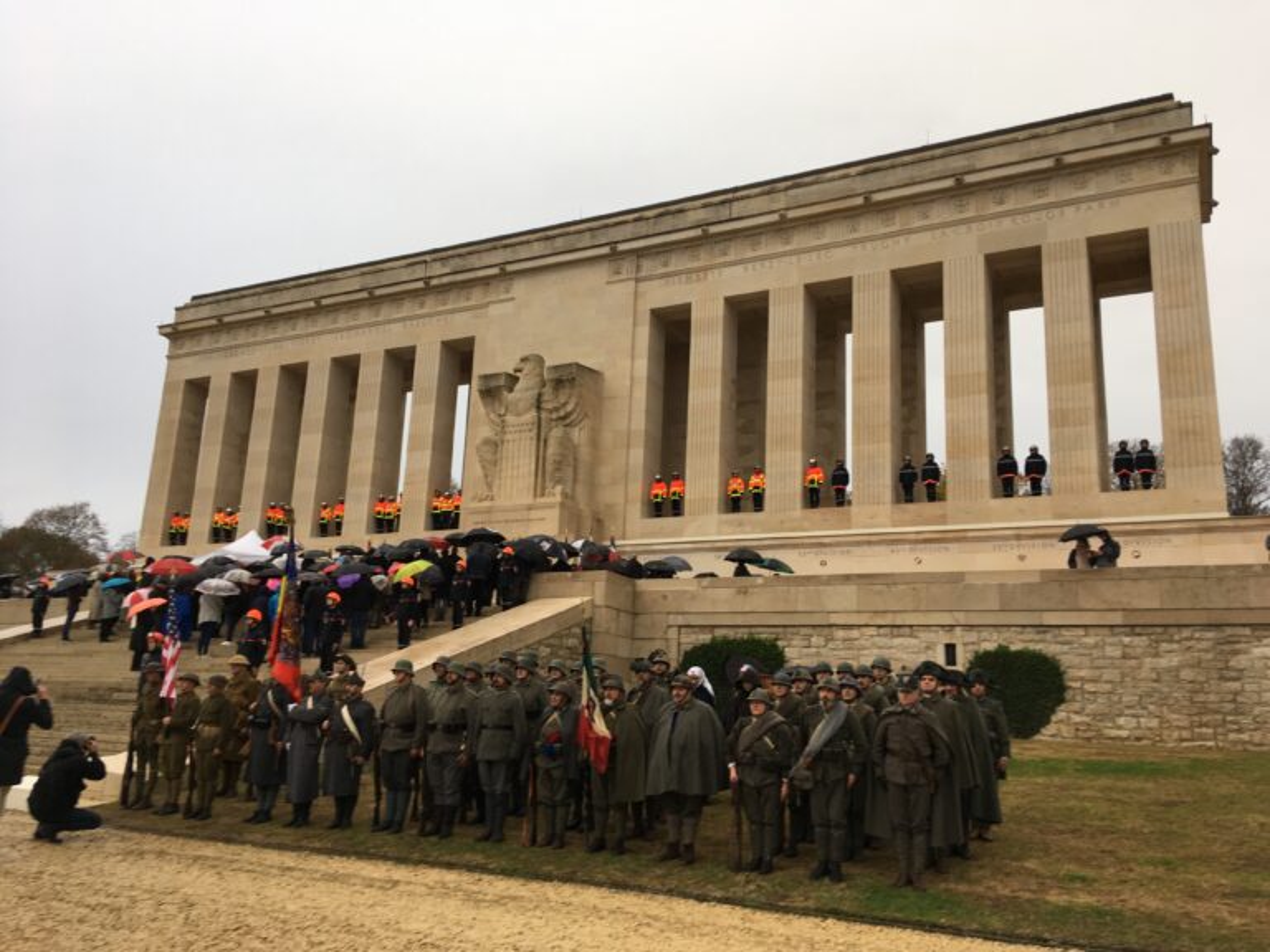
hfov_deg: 61.7
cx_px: 635
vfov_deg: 48.2
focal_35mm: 29
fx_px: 1064
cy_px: 476
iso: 25
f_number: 2.2
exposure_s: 1/50
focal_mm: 4.15
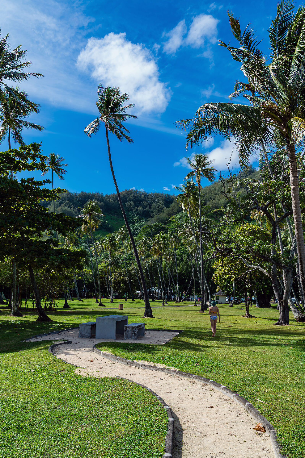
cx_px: 152
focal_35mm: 28
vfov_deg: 65.5
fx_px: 356
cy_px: 229
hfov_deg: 46.3
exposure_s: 1/160
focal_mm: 28
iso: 100
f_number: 9
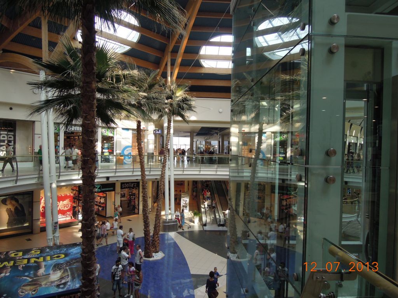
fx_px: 276
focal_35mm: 24
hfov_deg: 71.6
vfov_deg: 56.8
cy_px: 149
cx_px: 199
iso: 160
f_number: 2.8
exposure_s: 1/250
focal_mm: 4.3
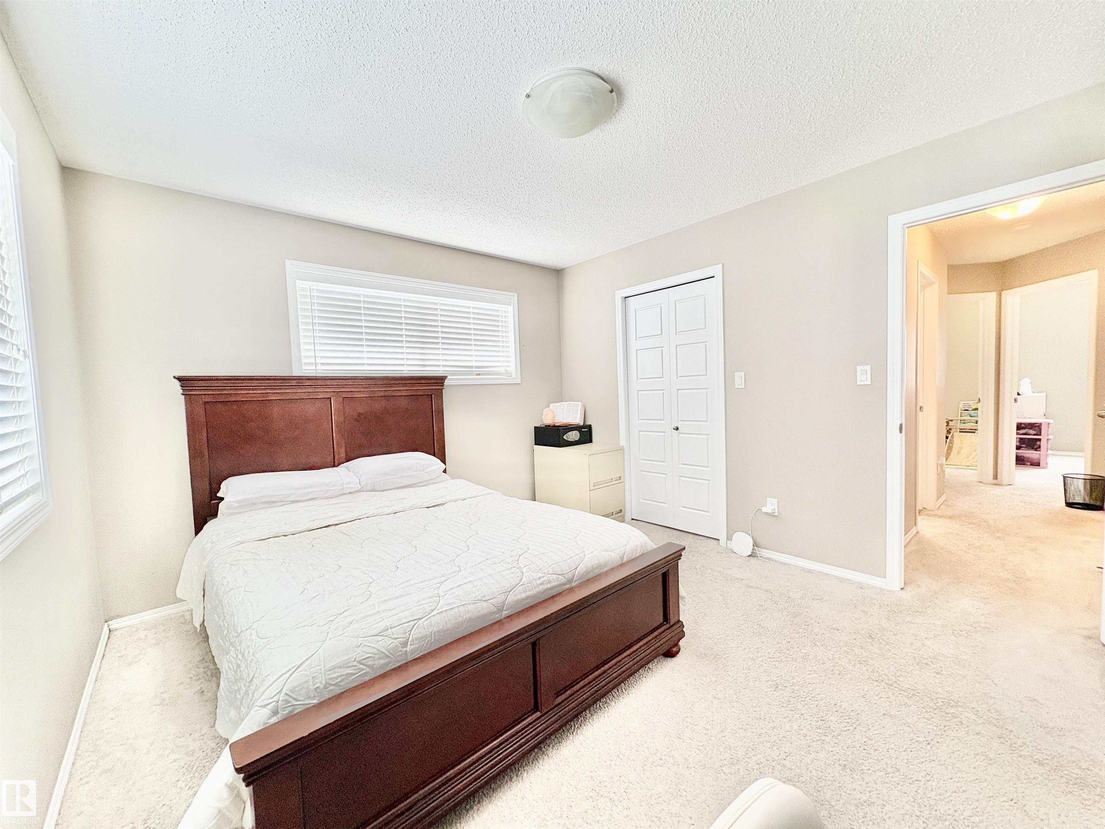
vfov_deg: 85.7
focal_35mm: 14
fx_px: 447
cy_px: 414
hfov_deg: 102.1
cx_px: 552
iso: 250
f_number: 2.2
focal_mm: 2.22
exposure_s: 1/60
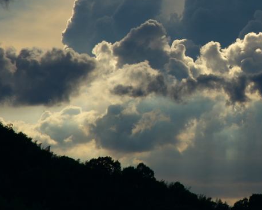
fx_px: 4753
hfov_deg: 3.2
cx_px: 252
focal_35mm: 613
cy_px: 27
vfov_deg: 2.5
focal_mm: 195
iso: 100
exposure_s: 1/250
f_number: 10
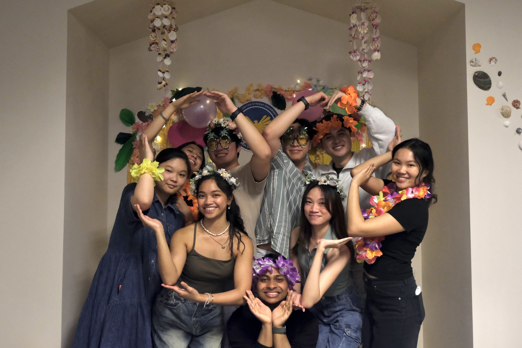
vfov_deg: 42.3
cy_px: 174
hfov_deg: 60.3
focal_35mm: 31
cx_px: 261
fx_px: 449
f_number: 4.2
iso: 4000
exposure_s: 1/100
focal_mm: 20.9
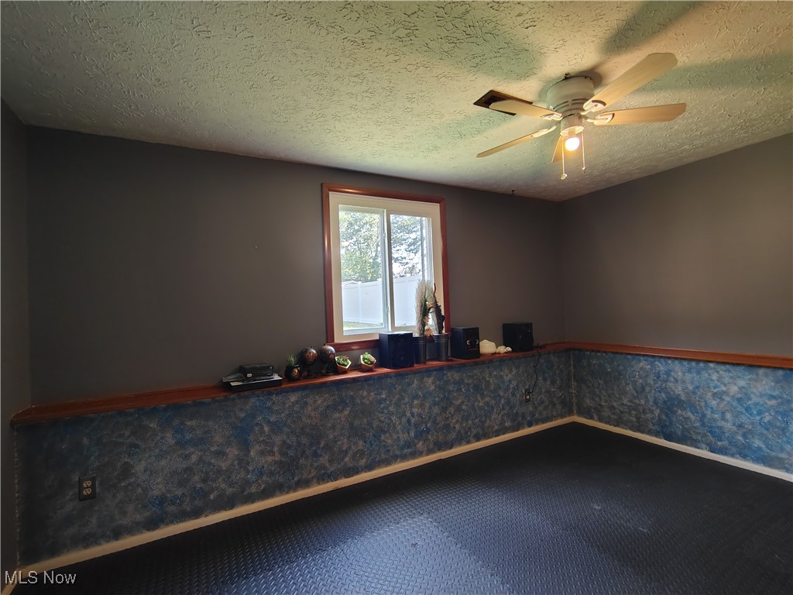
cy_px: 298
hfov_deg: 94.5
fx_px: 367
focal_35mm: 16
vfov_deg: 78.1
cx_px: 396
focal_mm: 2.13
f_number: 2.2
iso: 532
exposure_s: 1/24
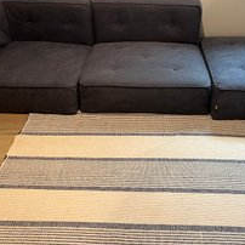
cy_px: 90
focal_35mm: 39
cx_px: 139
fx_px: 312
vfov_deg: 42.5
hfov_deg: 42.7
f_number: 1.5
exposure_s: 1/60
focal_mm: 5.7
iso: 160
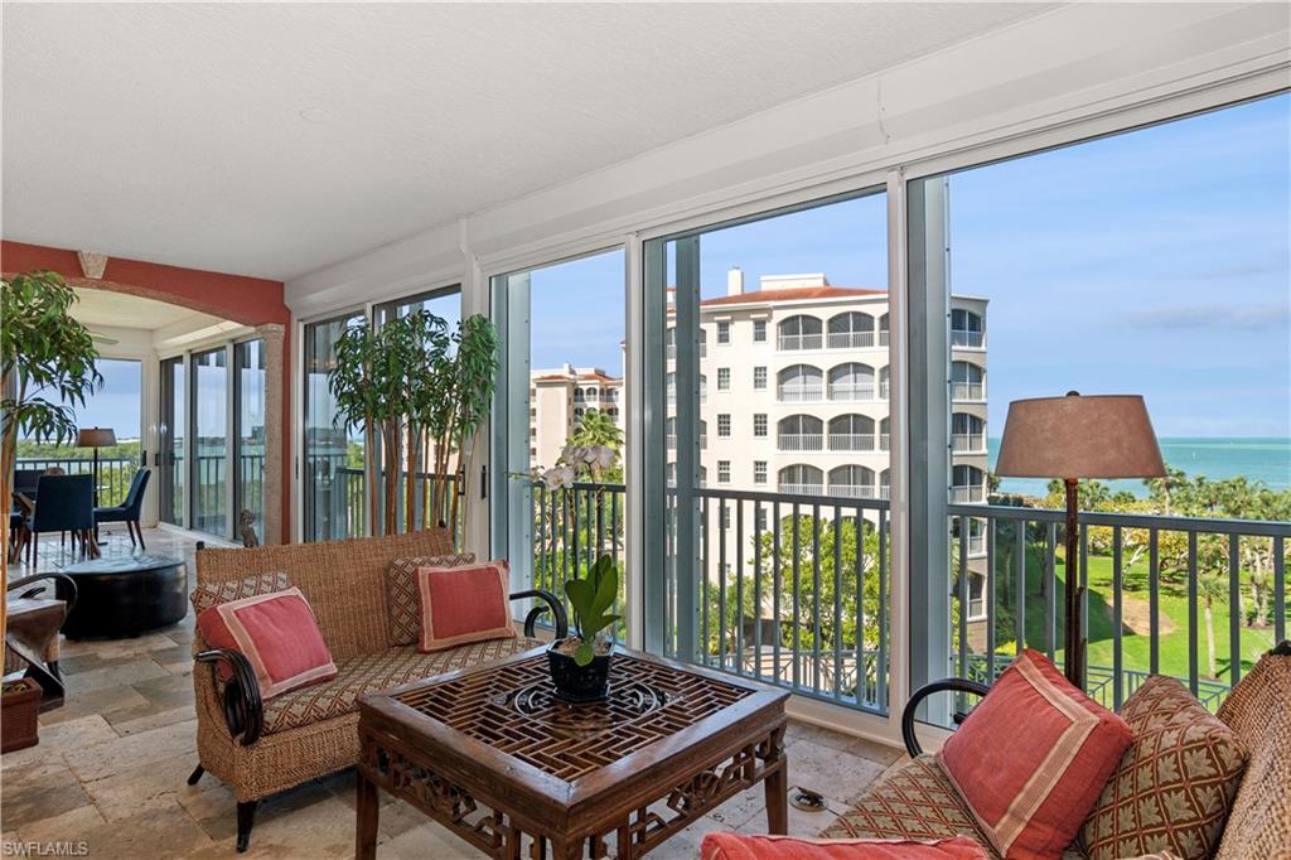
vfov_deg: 67.3
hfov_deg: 90.0
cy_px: 430
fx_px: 645
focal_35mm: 18
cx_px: 646
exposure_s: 1/50
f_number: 8
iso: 200
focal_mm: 12
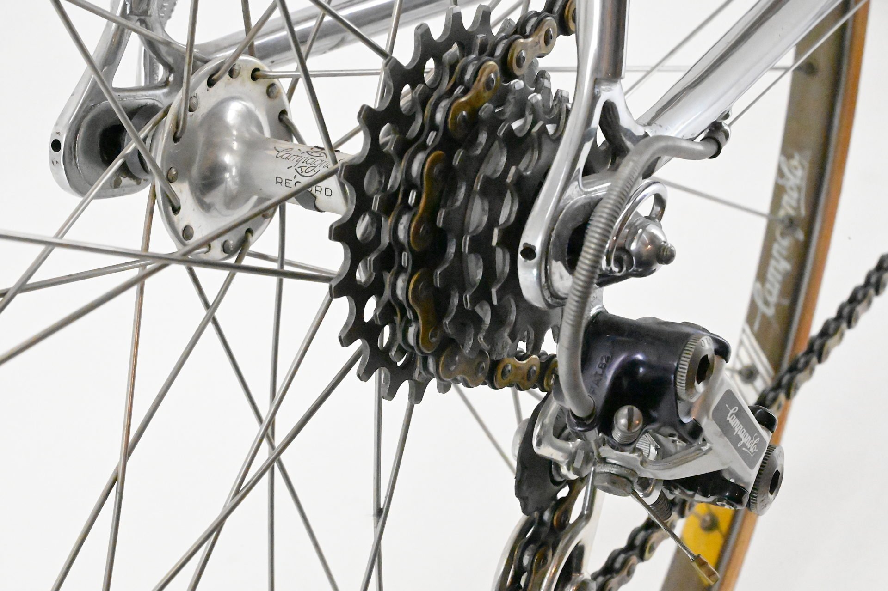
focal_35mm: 70
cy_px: 296
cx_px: 444
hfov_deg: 28.9
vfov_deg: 19.4
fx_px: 1726
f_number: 20
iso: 51200
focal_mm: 70
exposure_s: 1/640
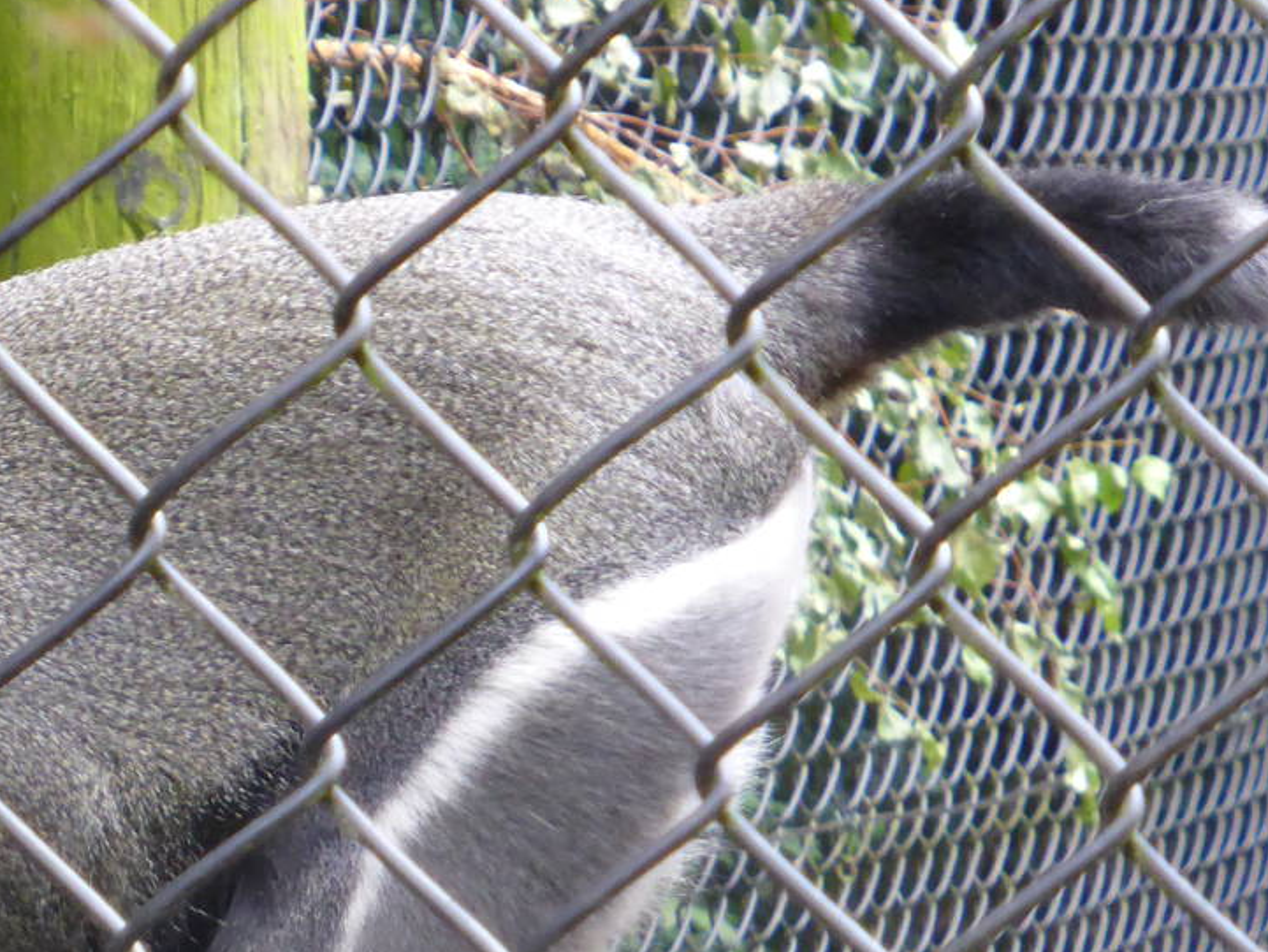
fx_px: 13006
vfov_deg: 4.2
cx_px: 123
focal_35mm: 355
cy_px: 720
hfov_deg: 5.6
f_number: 5.4
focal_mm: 25.9
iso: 400
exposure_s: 1/20
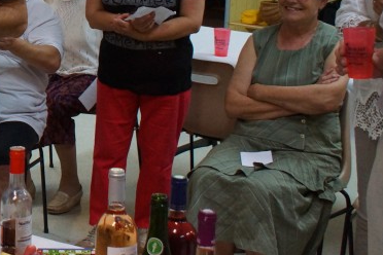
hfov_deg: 18.9
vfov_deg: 13.4
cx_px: -129
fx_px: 1053
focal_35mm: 99
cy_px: -51
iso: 1600
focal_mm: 24
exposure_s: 1/160
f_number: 4.5
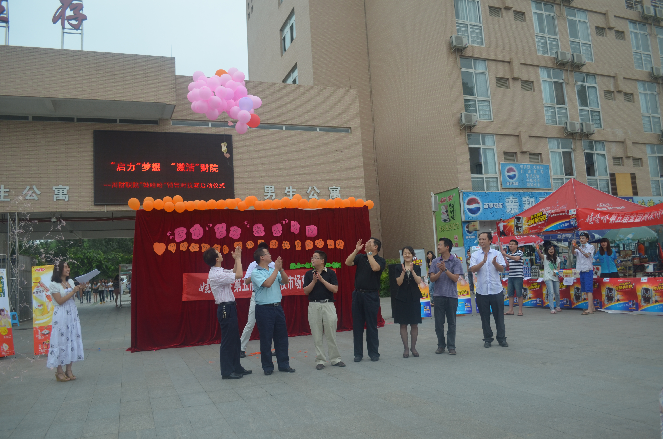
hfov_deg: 67.5
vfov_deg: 47.7
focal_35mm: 27
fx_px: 496
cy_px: 220
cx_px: 332
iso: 200
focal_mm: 18
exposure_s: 1/500
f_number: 3.5
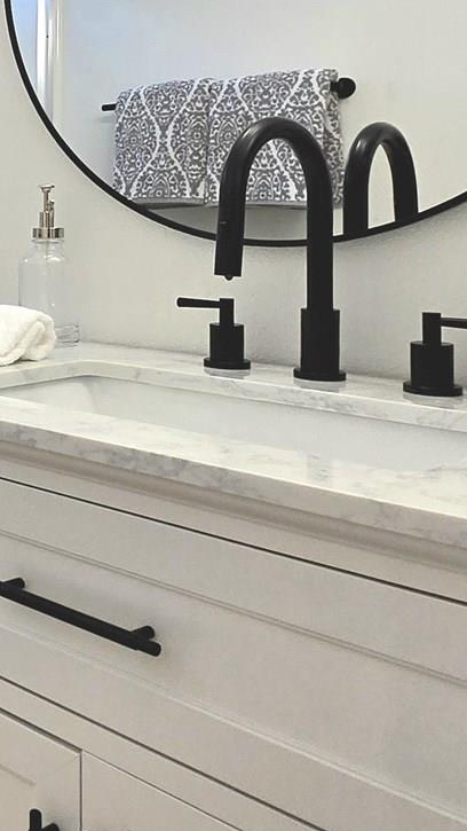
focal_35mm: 45
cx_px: -275
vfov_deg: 44.2
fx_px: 990
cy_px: 221
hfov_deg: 21.3
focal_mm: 1.7
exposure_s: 1/60.2
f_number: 2.2
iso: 32
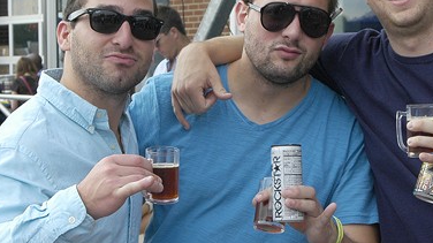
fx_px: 1056
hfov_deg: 23.1
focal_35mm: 92
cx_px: 284
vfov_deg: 13.1
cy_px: 115
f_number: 7.1
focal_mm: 40
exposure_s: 1/200
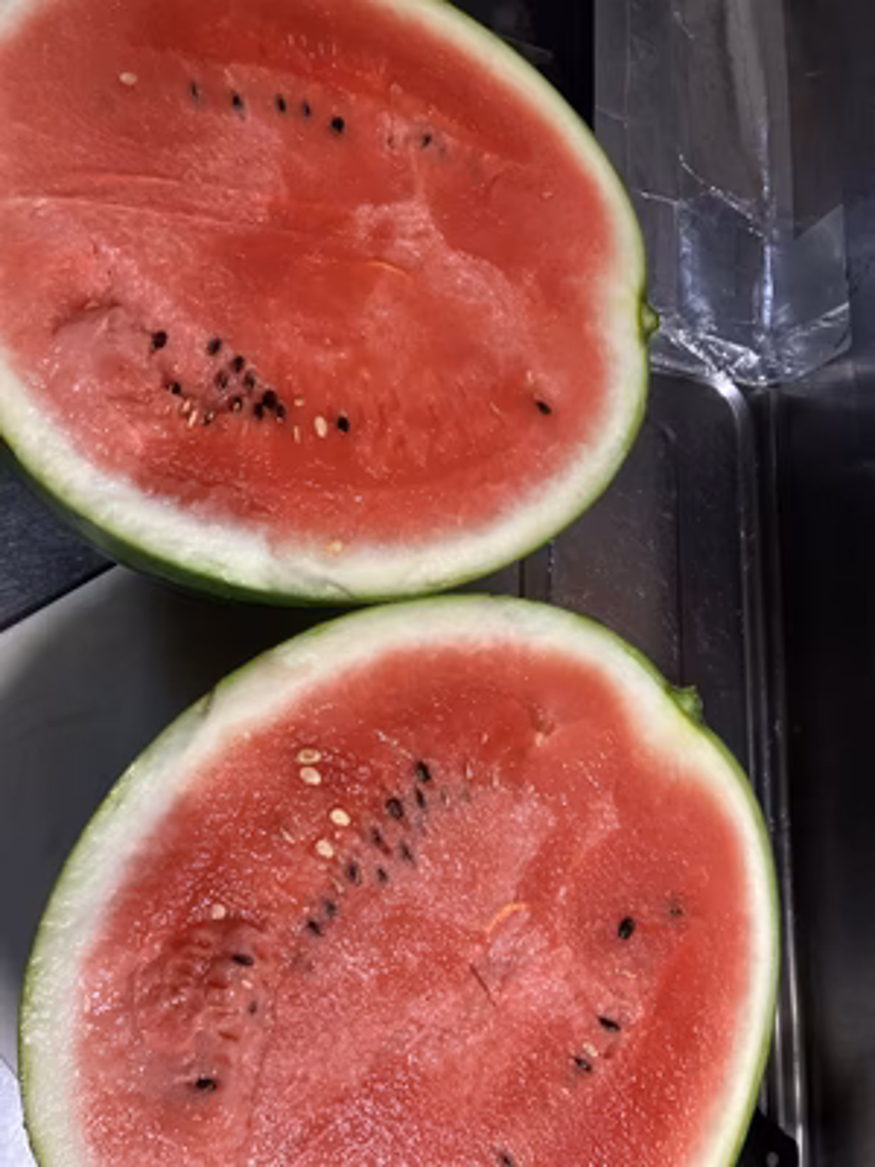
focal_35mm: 28
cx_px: 438
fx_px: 944
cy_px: 584
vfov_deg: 63.4
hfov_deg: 49.7
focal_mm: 3.99
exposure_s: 1/50
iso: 320
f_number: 1.8
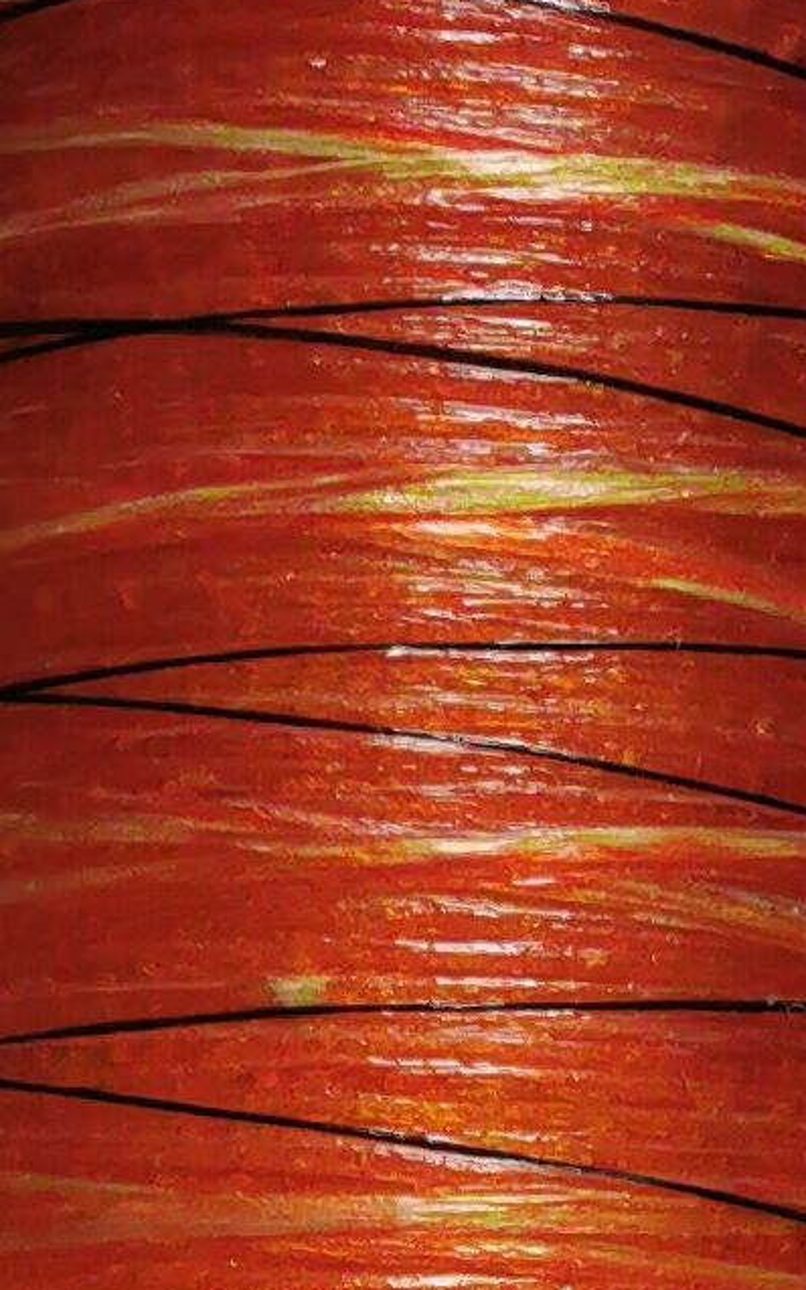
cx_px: 794
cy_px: 2339
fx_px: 5765
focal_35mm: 164
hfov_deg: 8.0
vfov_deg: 11.8
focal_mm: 5.58
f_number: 1.8
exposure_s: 1/100
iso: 100
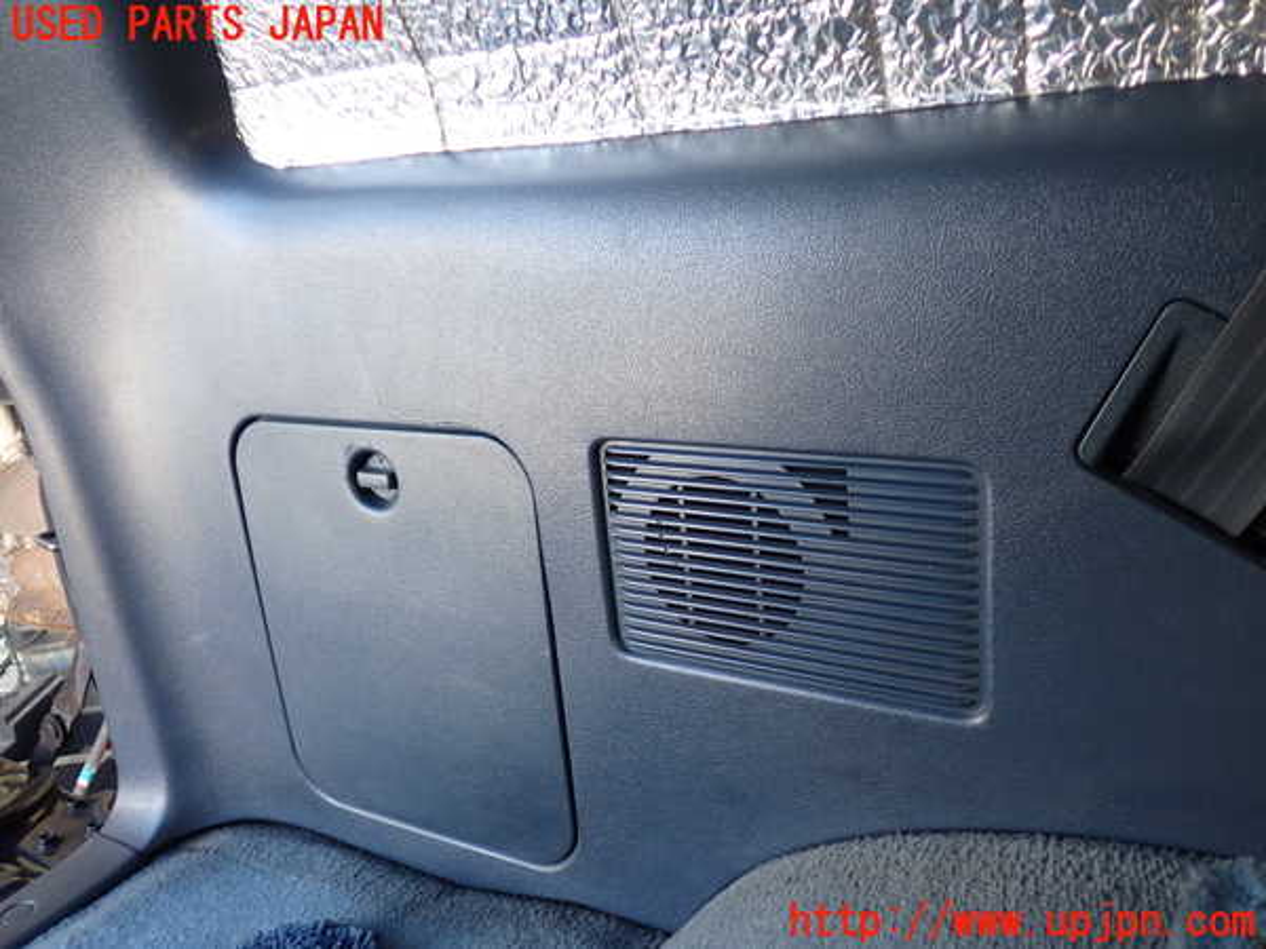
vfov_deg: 46.8
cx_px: 633
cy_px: 474
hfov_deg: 60.0
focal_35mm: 30
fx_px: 1097
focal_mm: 5.4
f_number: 2.3
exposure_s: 1/60
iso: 200
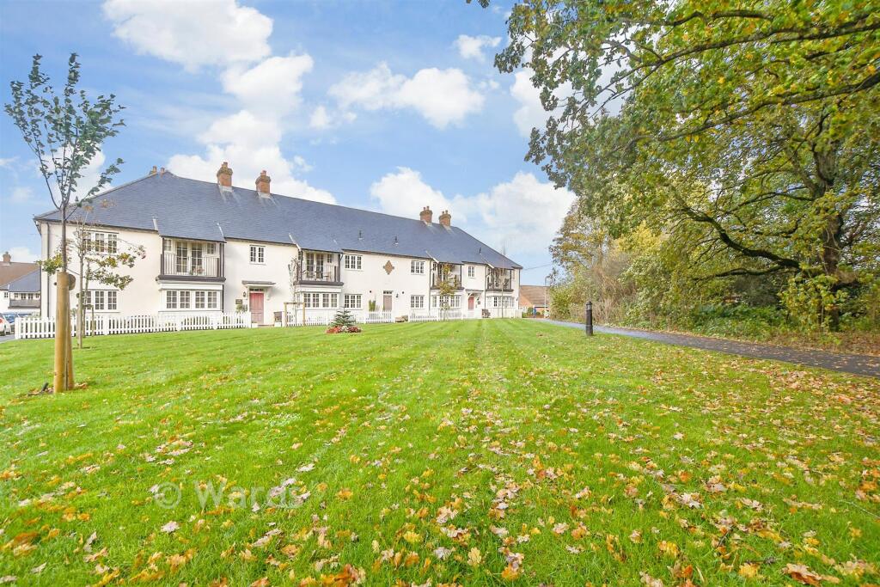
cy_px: 294
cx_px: 440
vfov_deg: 77.3
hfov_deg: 100.4
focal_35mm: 15
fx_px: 367
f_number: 8
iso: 160
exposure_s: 1/100
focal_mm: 10
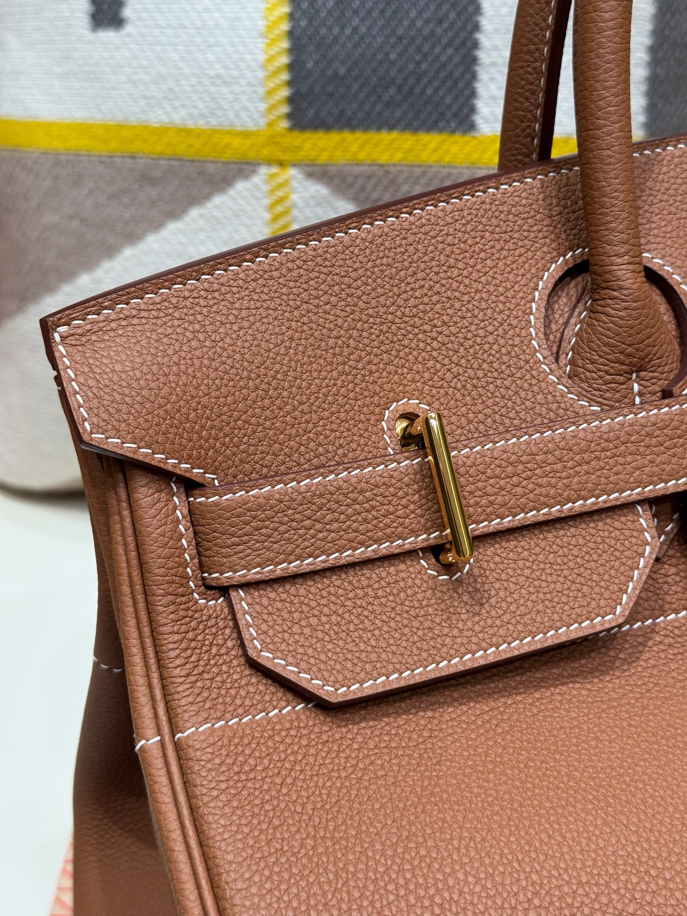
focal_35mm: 48
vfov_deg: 39.7
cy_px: 458
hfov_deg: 30.3
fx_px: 1270
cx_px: 344
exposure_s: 1/100
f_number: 1.78
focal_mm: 6.76
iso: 80
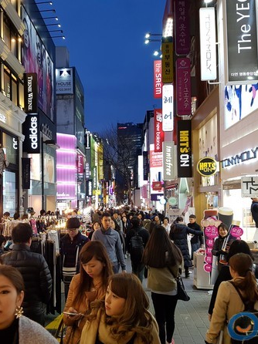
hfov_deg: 40.3
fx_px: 348
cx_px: 91
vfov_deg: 52.7
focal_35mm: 35
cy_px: 173
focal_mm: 4.2
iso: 250
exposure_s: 1/120
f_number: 1.7
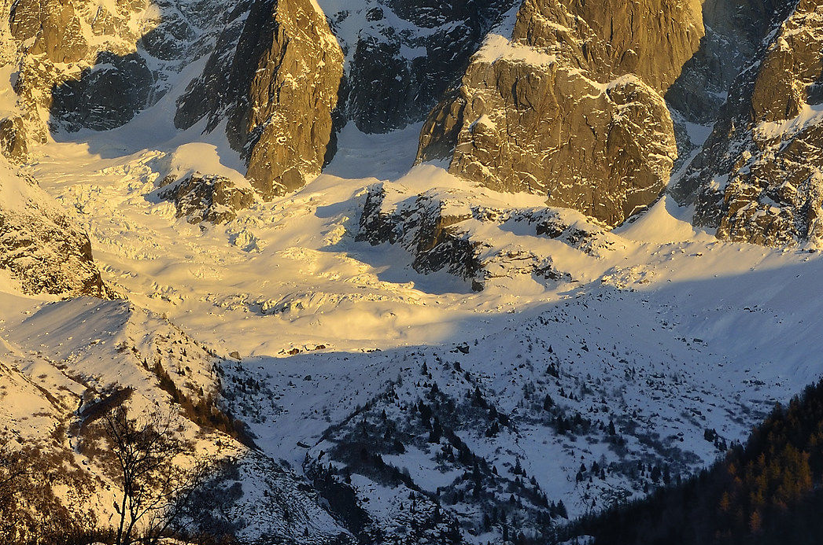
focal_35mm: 179
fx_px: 4084
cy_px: 84
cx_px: 383
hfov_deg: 11.5
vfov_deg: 7.6
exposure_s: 1/80
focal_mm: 52
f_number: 13
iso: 160
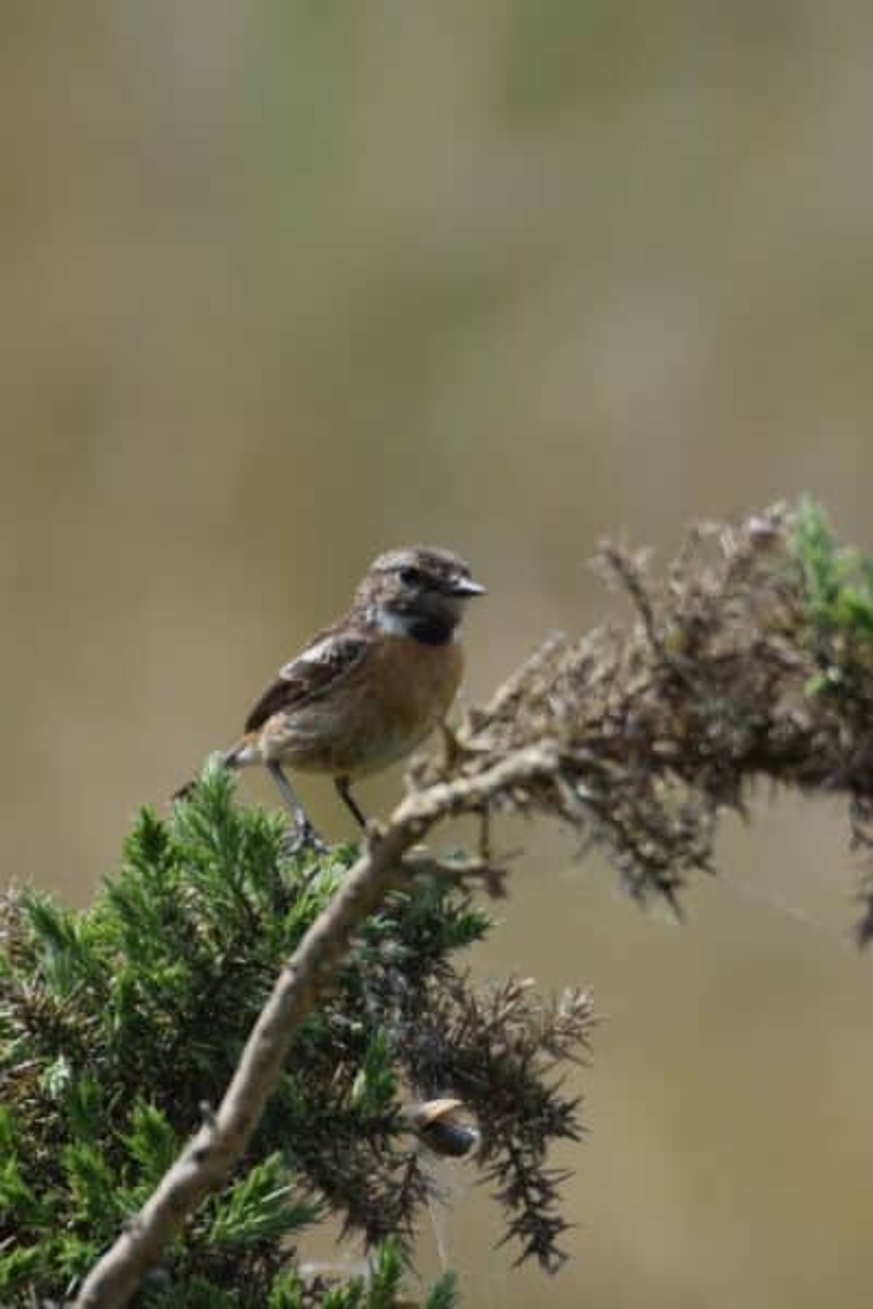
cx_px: 436
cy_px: 654
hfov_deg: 1.8
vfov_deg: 2.7
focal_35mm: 750
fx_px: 27279
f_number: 5.6
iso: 400
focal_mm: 500
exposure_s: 1/1500
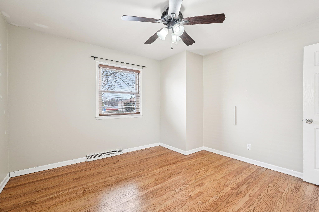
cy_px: 106
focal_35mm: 16
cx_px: 160
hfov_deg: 96.7
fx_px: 142
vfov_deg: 73.7
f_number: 7.1
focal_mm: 16
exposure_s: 1/15
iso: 320
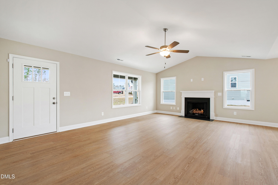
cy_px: 92
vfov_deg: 77.3
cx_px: 139
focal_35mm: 15
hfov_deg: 100.4
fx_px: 116
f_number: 8
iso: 100
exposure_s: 1/4
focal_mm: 10
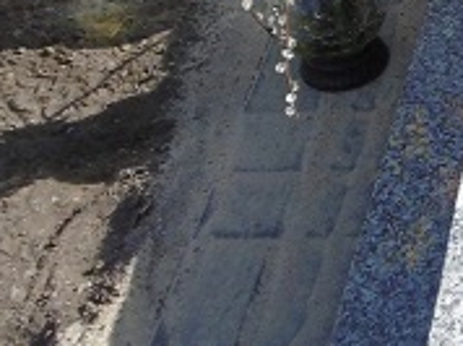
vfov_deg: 13.6
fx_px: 1443
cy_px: 39
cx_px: 791
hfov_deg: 15.9
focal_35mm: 108
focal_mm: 4.3
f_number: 3.1
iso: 100
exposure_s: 1/1000
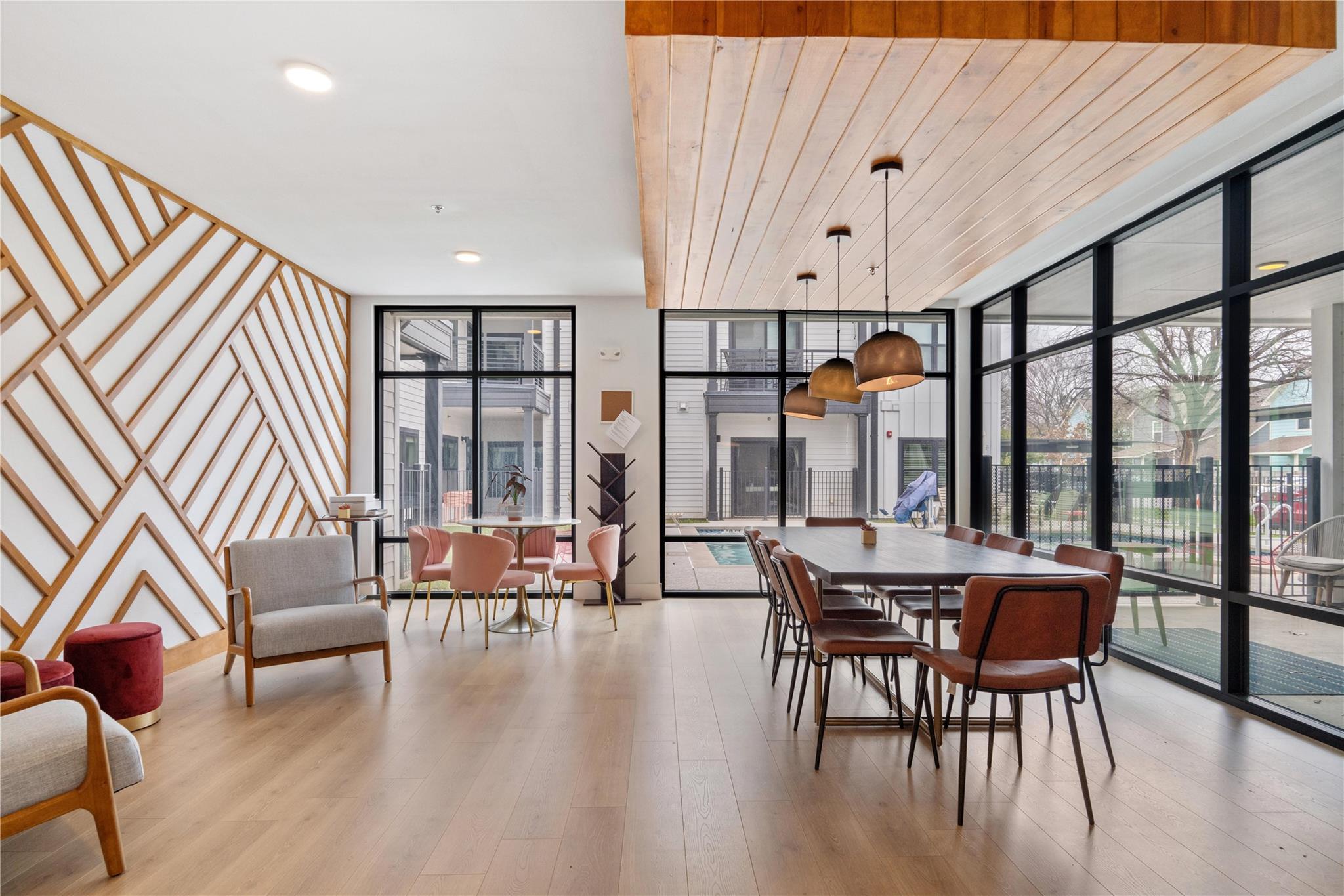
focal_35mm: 20
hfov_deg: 84.0
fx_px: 747
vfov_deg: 61.9
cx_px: 672
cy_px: 448
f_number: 9
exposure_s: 1/15
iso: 640
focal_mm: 20
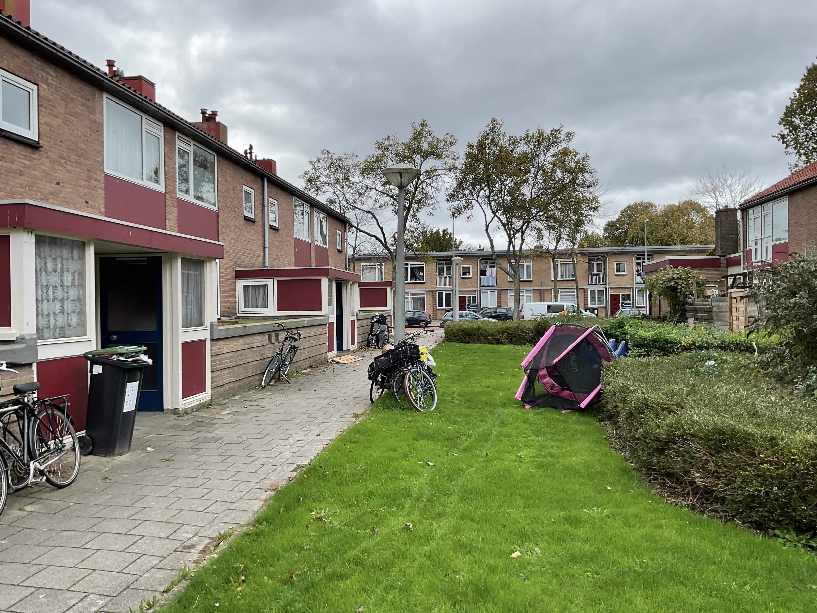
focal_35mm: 29
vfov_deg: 48.2
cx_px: 408
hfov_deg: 61.7
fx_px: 684
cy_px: 306
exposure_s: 1/454
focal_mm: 3
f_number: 1.8
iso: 16
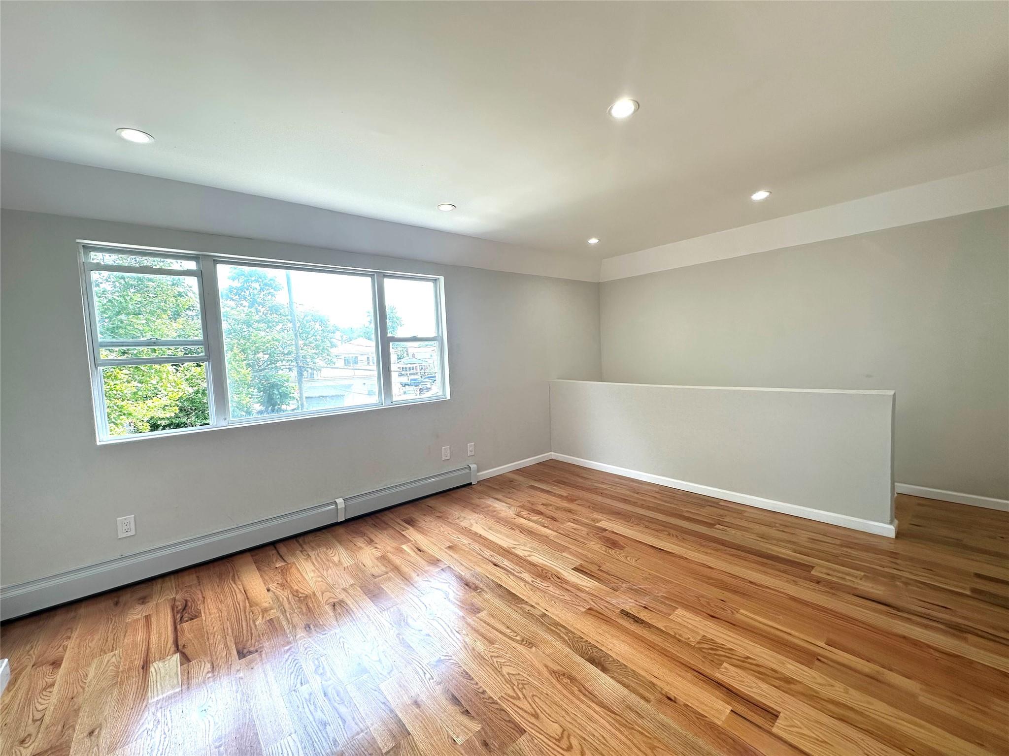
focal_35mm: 14
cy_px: 378
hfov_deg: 102.1
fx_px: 408
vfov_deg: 85.7
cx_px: 504
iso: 40
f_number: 2.2
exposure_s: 1/165
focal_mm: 2.22
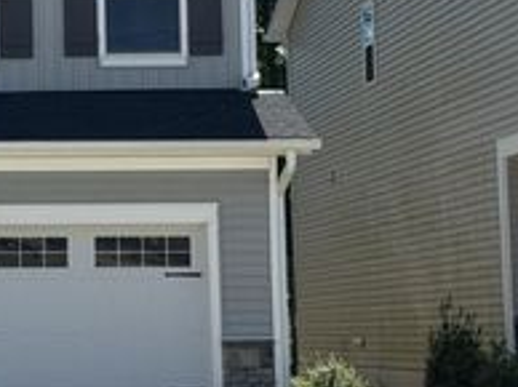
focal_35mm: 124
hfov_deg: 15.2
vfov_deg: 11.9
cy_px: 121
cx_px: -136
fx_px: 1853
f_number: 1.78
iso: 64
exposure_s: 1/4310
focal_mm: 6.76
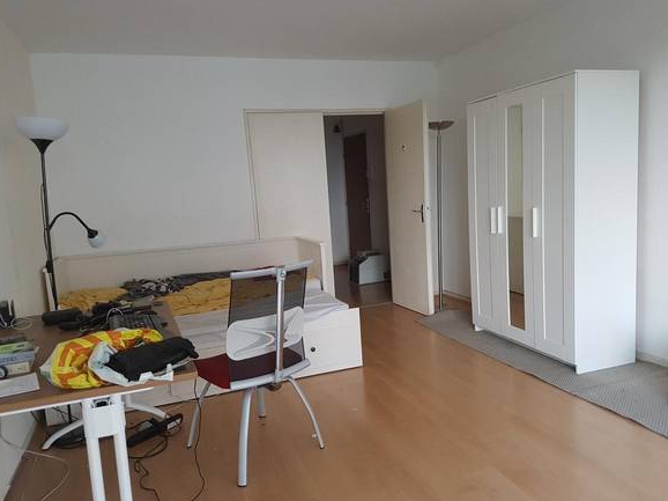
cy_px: 257
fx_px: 521
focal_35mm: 27
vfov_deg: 51.3
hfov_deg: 65.3
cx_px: 334
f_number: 1.7
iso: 200
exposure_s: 1/50
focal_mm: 4.2
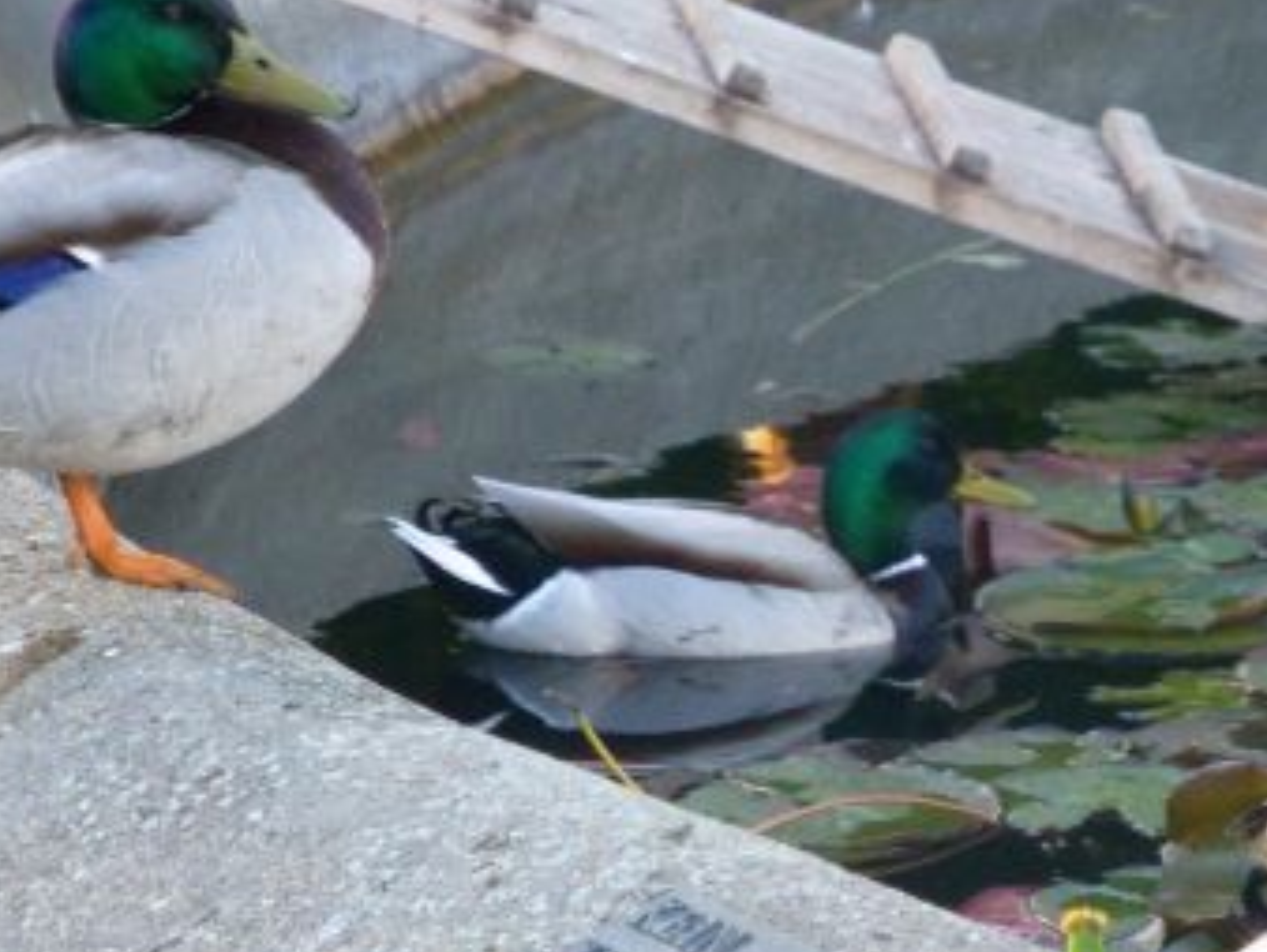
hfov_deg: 5.6
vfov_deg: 4.2
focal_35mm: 354
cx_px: 1057
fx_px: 12966
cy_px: 405
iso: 640
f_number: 5.4
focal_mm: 31.3
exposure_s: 1/160
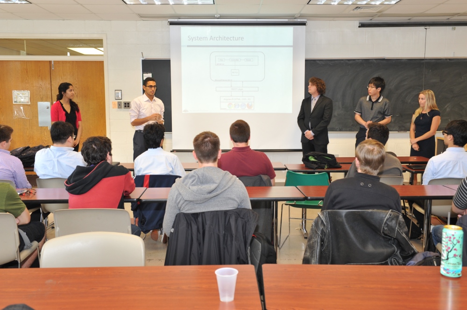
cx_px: 234
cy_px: 155
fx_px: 454
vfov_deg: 37.8
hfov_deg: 54.5
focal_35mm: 35
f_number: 7.1
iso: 1250
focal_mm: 35
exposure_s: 1/60
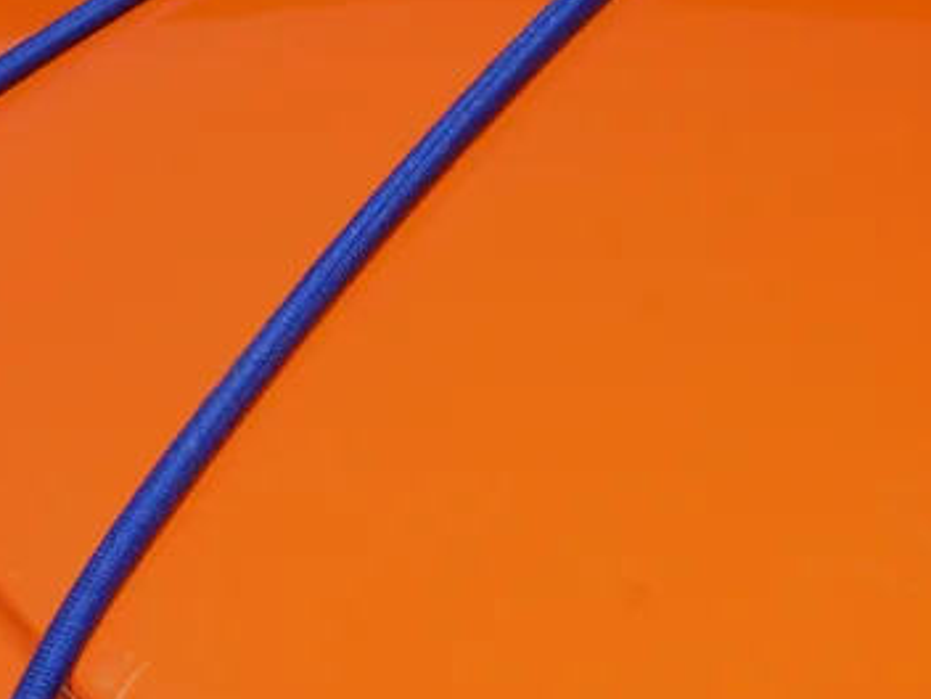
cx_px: 71
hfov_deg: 21.0
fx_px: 2447
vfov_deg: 16.1
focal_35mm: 91
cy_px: 122
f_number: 22
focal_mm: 20
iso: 200
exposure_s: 1/160
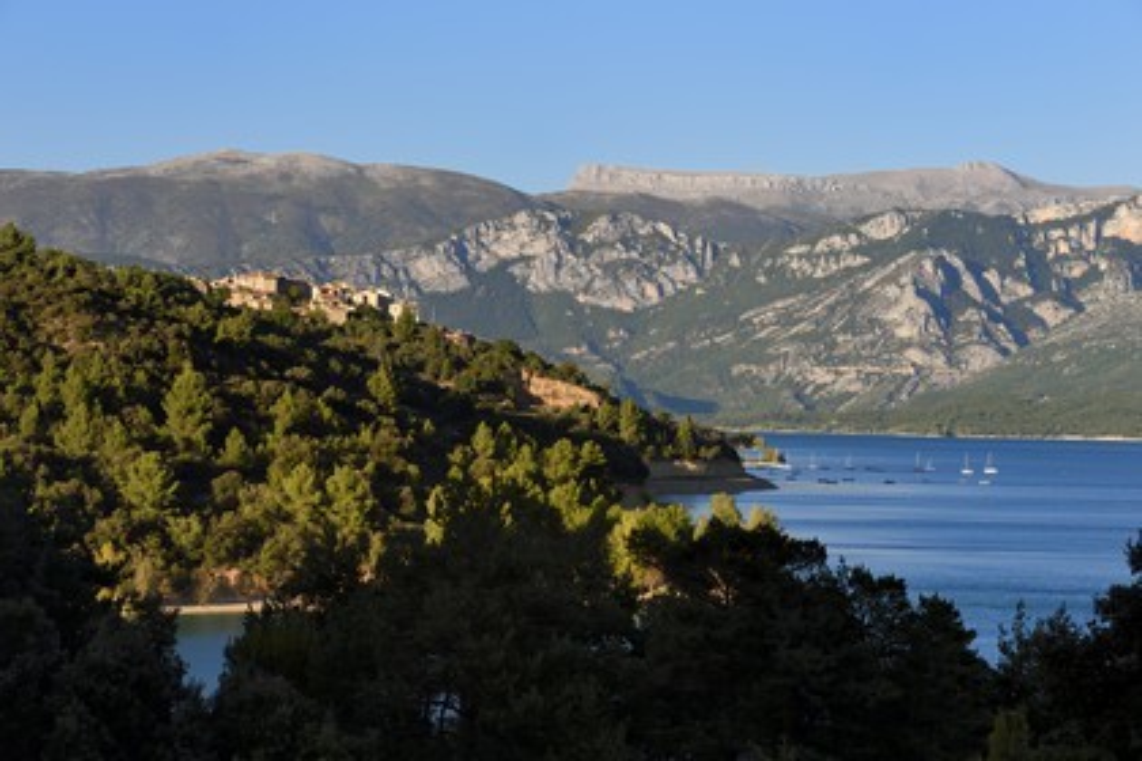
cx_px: 571
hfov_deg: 17.6
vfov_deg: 11.8
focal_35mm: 116
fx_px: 3679
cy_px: 380
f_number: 13
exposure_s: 1/250
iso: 400
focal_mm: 116
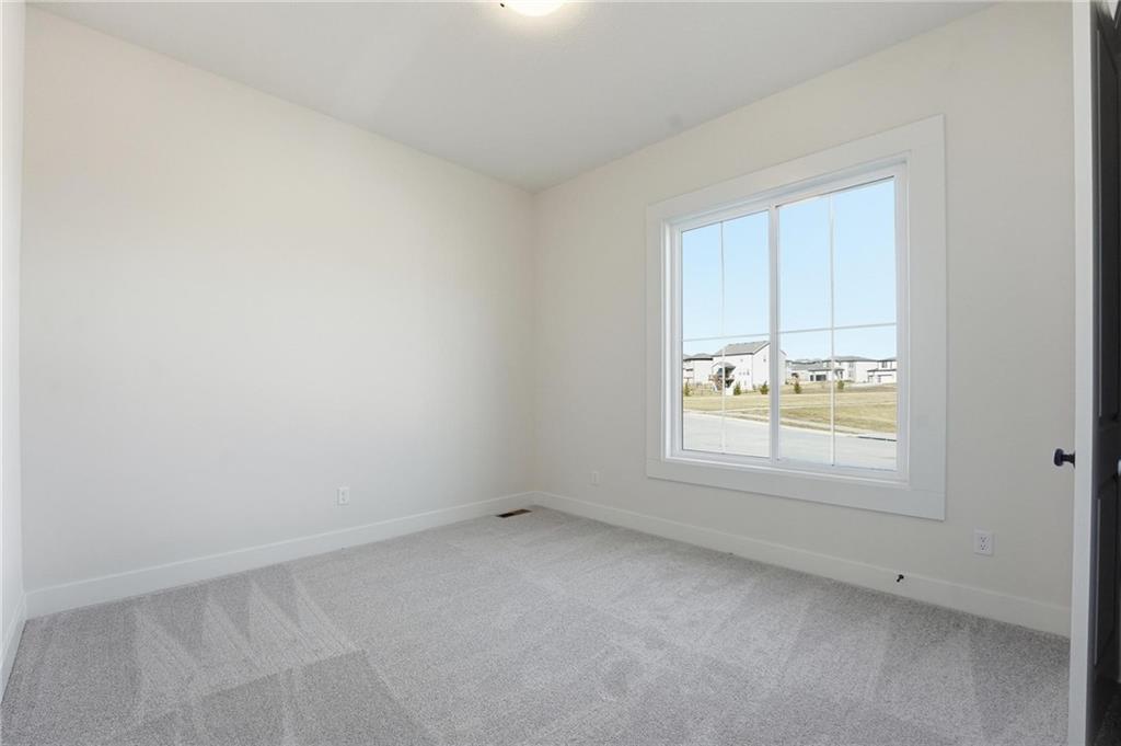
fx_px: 436
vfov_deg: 81.1
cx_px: 560
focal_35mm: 14
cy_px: 373
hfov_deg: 104.3
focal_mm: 14
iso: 1000
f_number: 8
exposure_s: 1/1250
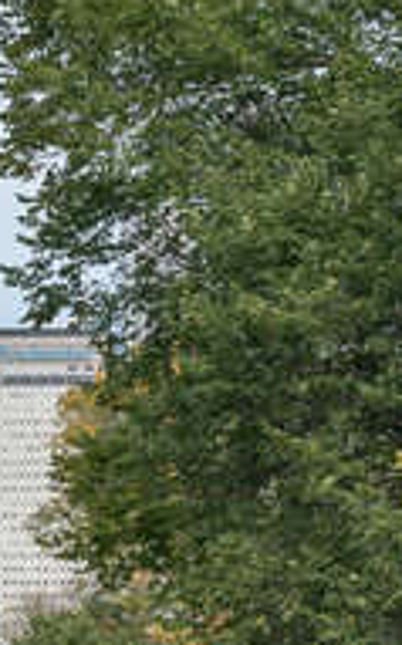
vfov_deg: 7.0
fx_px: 5253
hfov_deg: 4.3
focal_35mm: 299
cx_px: -356
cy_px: 344
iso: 100
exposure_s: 1/250
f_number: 8
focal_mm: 70
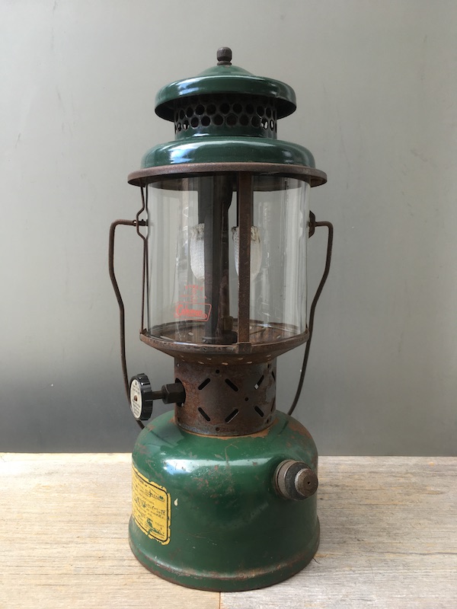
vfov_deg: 61.7
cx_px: 228
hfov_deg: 48.2
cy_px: 304
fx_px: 510
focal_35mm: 29
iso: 40
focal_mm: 4.15
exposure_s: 1/120
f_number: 2.2
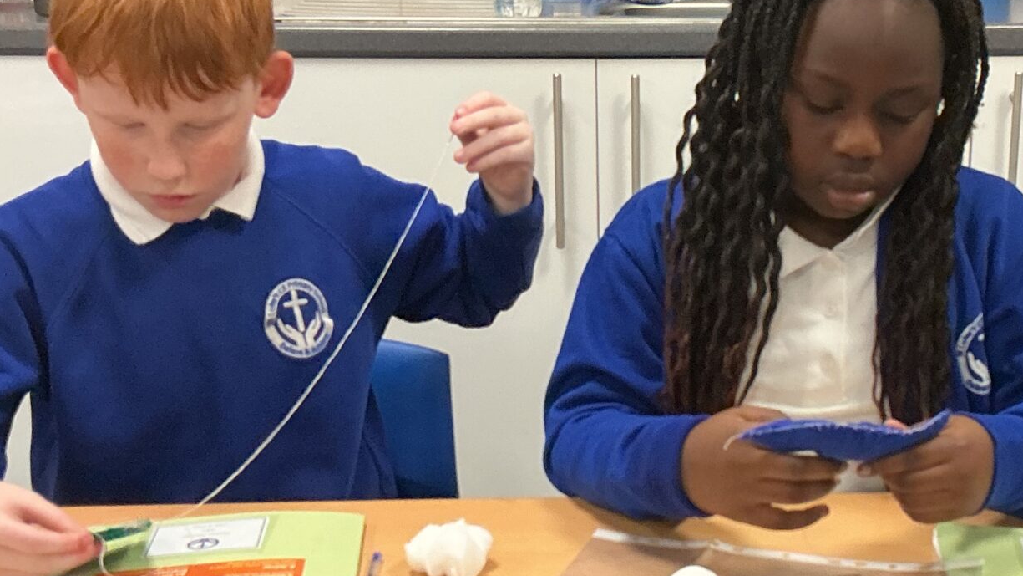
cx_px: 680
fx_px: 1790
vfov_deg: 18.2
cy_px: 422
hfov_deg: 31.6
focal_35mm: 66
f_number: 1.8
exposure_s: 1/60
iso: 100
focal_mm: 3
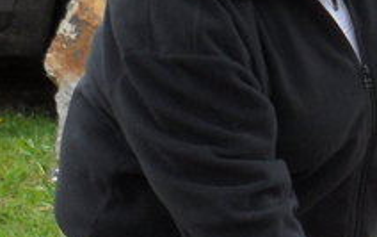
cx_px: 724
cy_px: 64
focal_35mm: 863
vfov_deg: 1.5
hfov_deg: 2.4
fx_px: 8876
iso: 100
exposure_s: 1/180
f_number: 4.4
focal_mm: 29.7
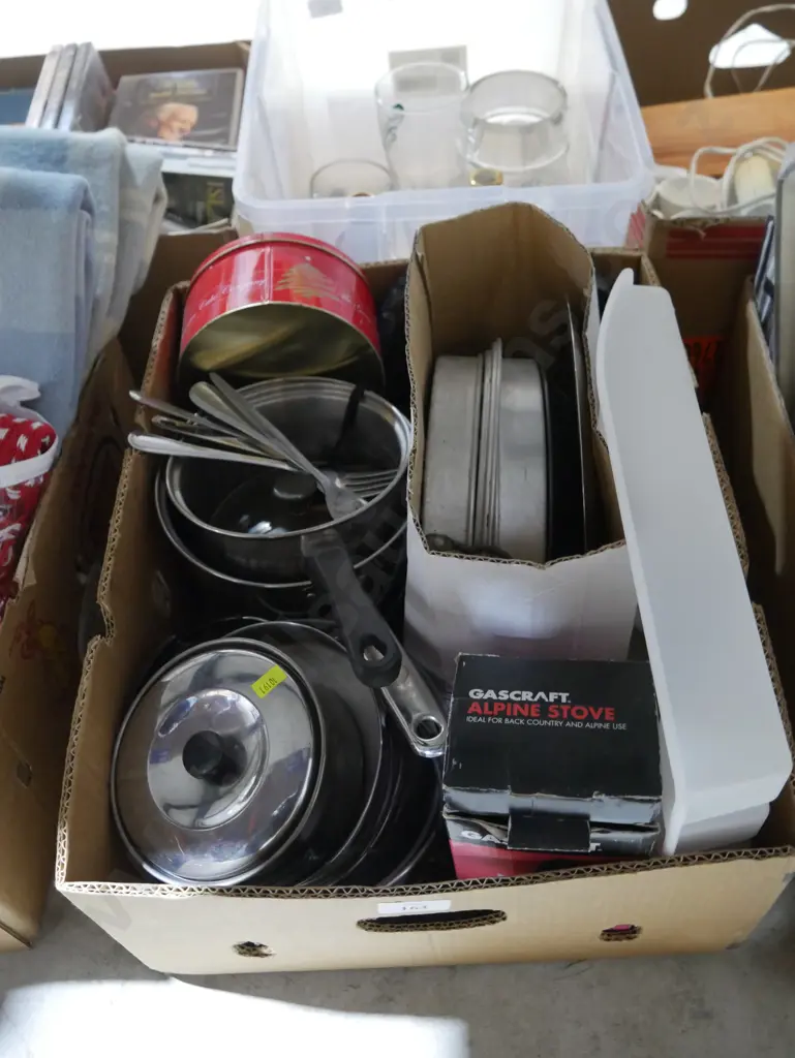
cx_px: 398
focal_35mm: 32
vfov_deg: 56.8
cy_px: 529
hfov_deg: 44.2
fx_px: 979
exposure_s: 1/50
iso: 3200
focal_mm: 16
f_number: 3.6
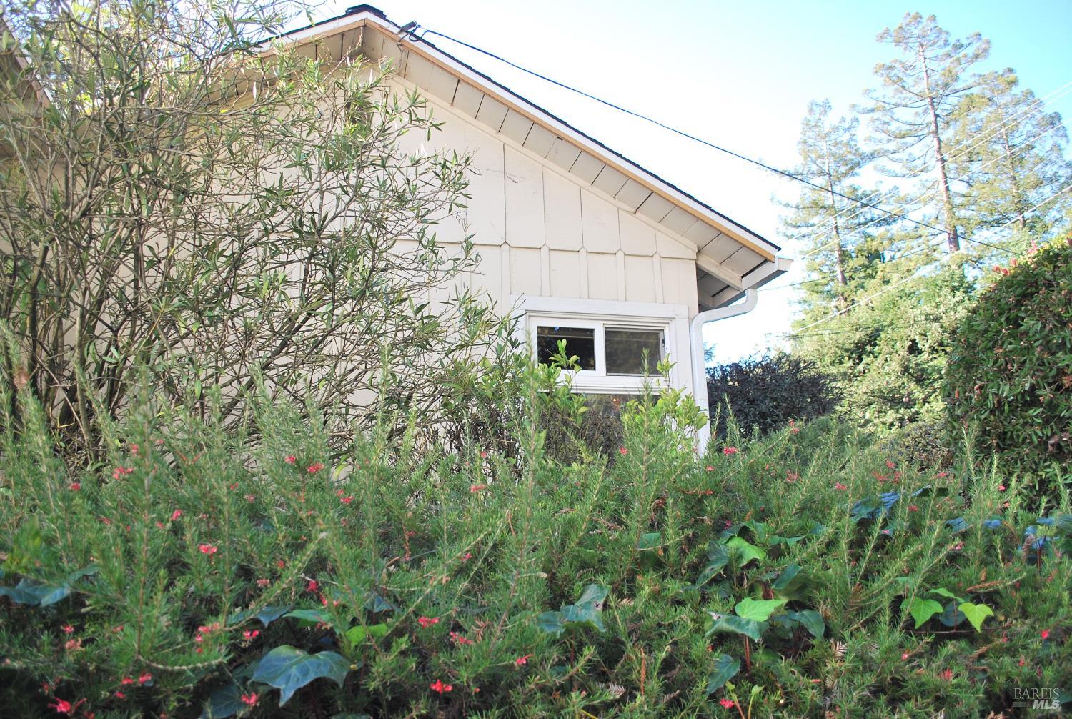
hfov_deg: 67.3
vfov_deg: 48.1
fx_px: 805
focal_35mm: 27
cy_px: 360
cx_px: 536
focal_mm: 18
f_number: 5.6
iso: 160
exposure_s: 1/125
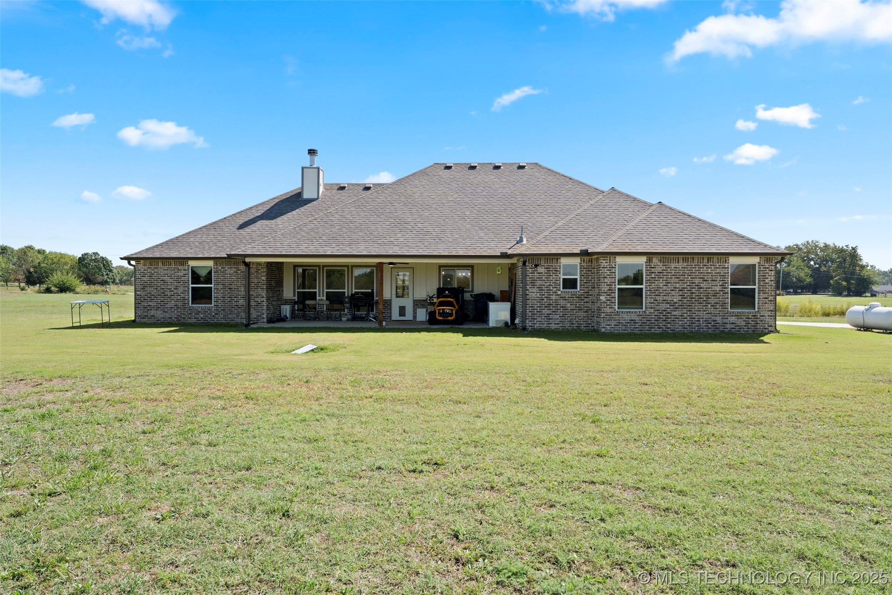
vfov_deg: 54.9
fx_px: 572
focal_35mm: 23
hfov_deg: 75.9
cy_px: 298
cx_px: 446
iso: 200
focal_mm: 23.1
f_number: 9
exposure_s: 1/100
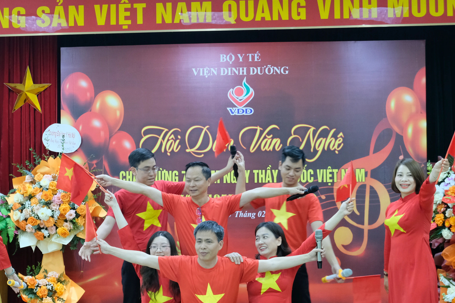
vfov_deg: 20.6
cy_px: 184
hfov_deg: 30.4
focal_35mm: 66
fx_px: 834
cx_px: 175
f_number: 4.5
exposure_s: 1/30
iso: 2000
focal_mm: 28.8
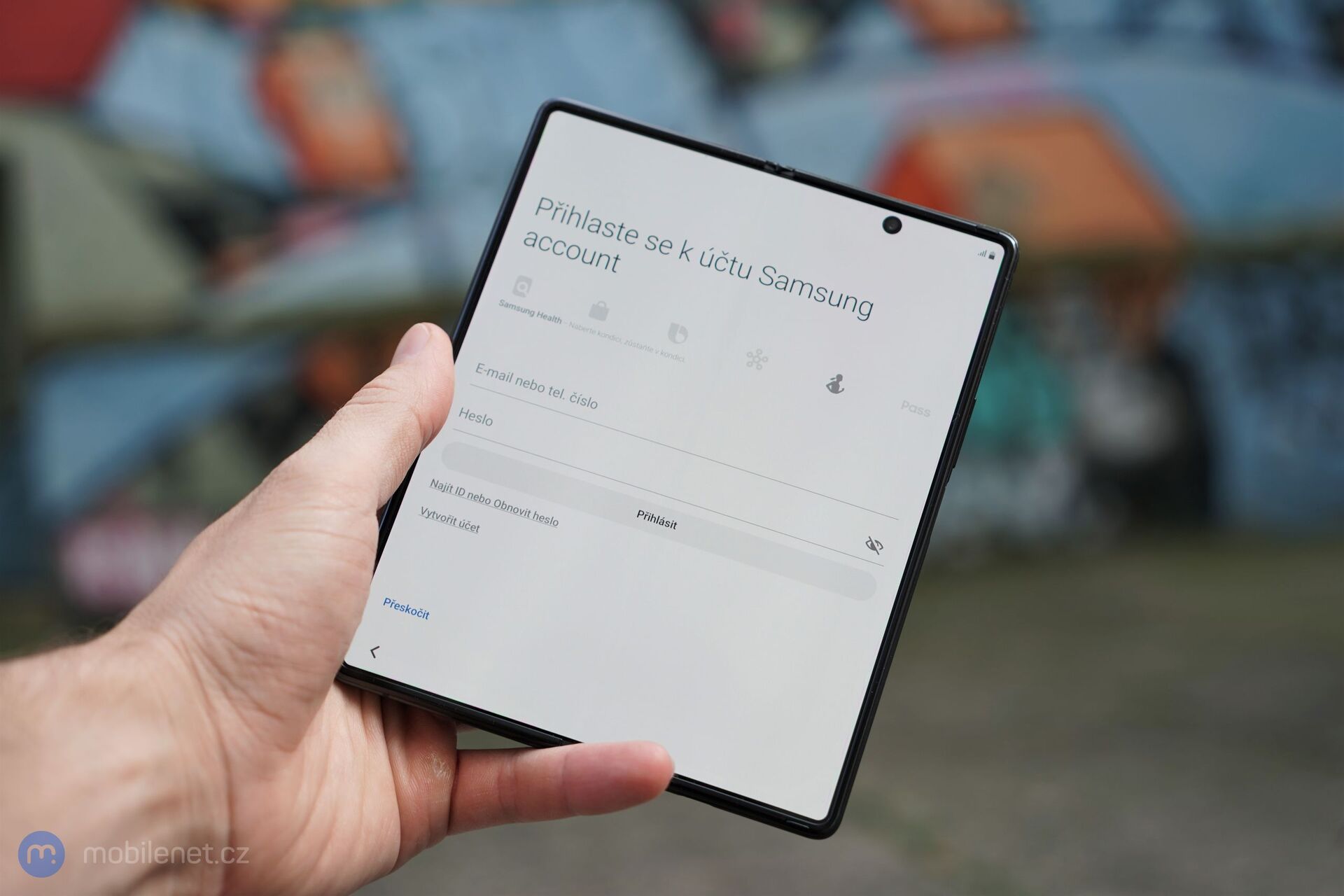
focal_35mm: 55
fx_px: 2053
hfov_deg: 36.2
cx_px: 672
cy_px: 448
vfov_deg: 24.6
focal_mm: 55
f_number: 4
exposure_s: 1/50
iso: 100
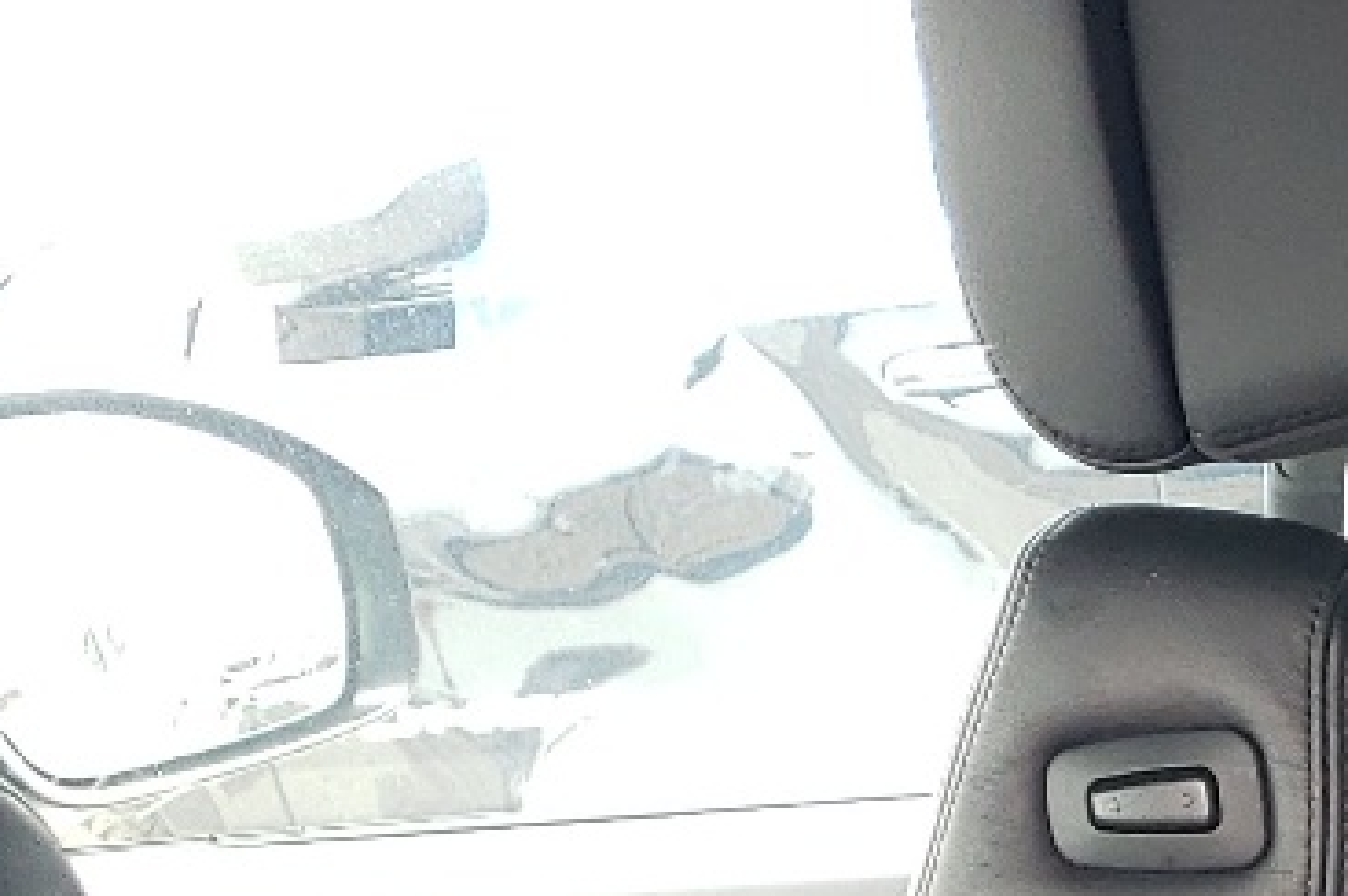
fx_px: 4414
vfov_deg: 10.7
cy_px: 1722
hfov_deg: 15.0
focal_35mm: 118
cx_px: 2450
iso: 90
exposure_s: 1/60.2
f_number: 1.5
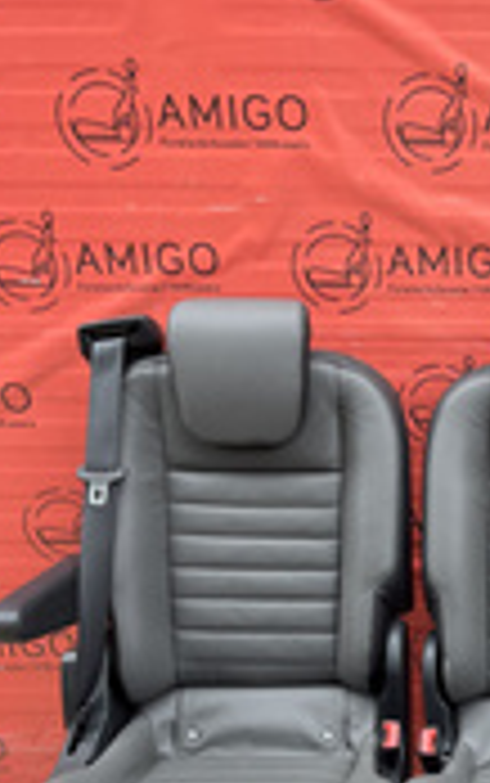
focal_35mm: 57
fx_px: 1216
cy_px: 590
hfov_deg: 21.3
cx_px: 575
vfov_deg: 34.9
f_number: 1.6
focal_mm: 5.1
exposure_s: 1/326
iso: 50
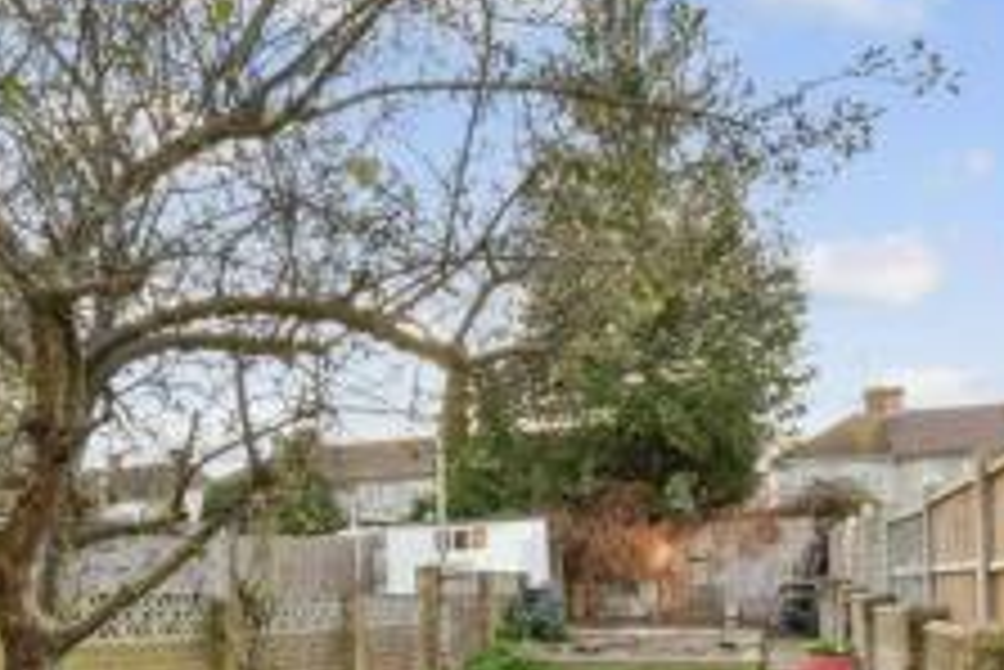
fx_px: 893
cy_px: 573
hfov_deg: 58.3
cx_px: 410
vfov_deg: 38.9
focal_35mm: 32
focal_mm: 10
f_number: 8
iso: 125
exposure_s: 1/25
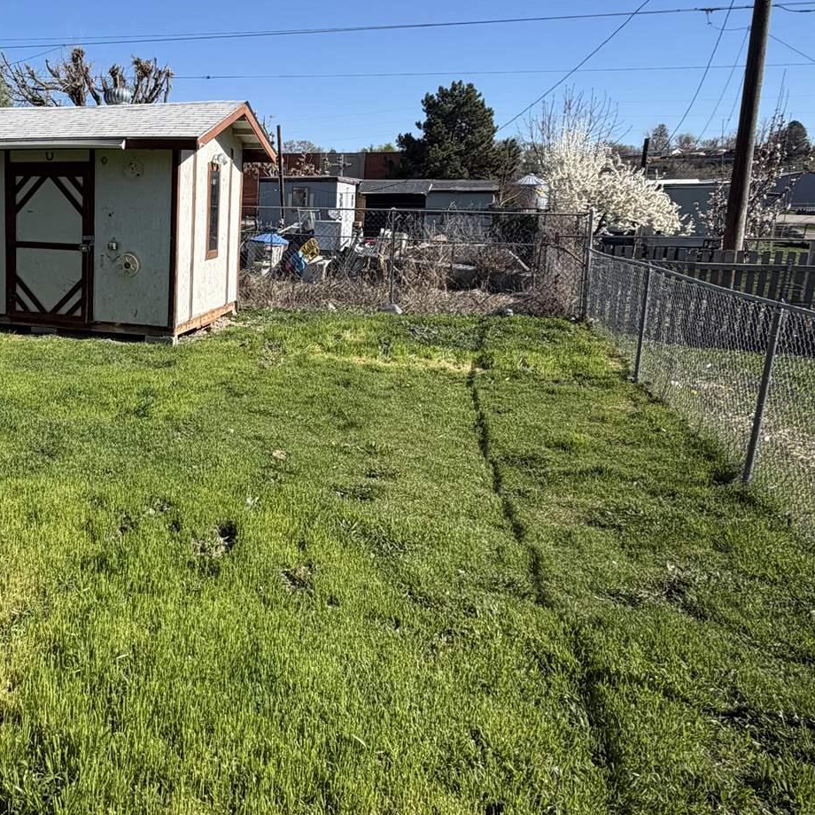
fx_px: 826
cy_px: 341
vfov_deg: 52.3
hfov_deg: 48.4
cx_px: 123
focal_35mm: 31
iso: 20
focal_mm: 2.22
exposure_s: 1/770
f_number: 2.2
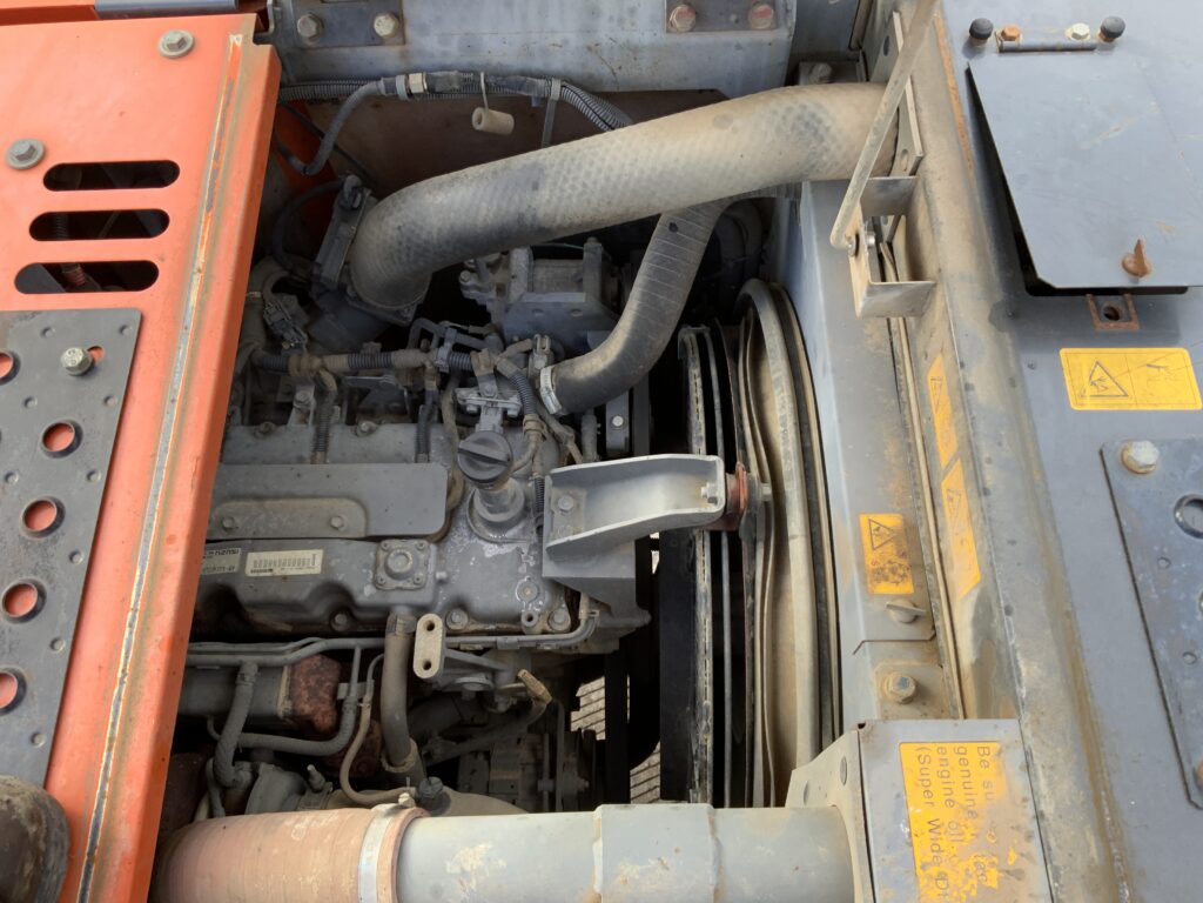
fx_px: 1008
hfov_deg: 61.7
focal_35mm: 29
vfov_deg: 48.2
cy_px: 452
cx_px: 602
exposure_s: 1/124
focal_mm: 3
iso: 16
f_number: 1.8
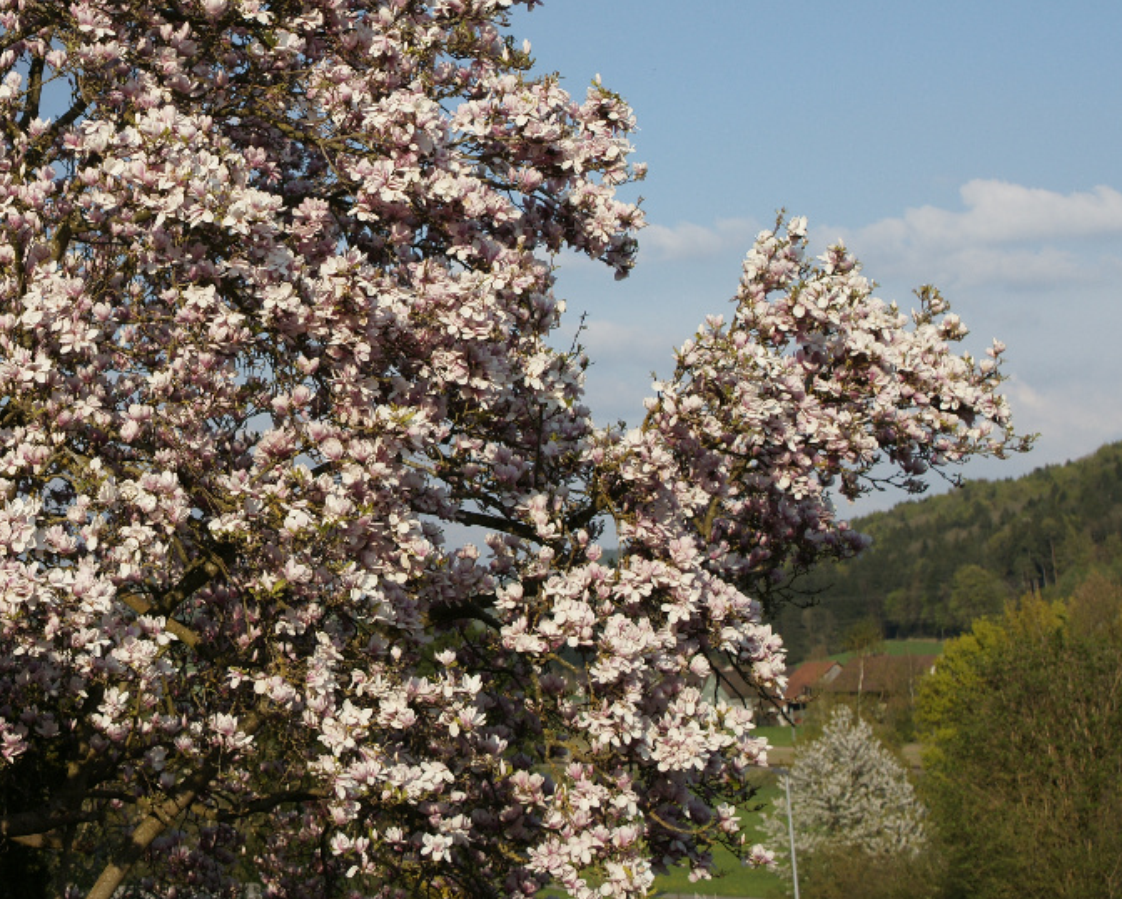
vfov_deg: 22.6
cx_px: 95
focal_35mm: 67
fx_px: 2226
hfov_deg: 27.2
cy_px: 206
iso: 200
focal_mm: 30
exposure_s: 1/4000
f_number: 2.8
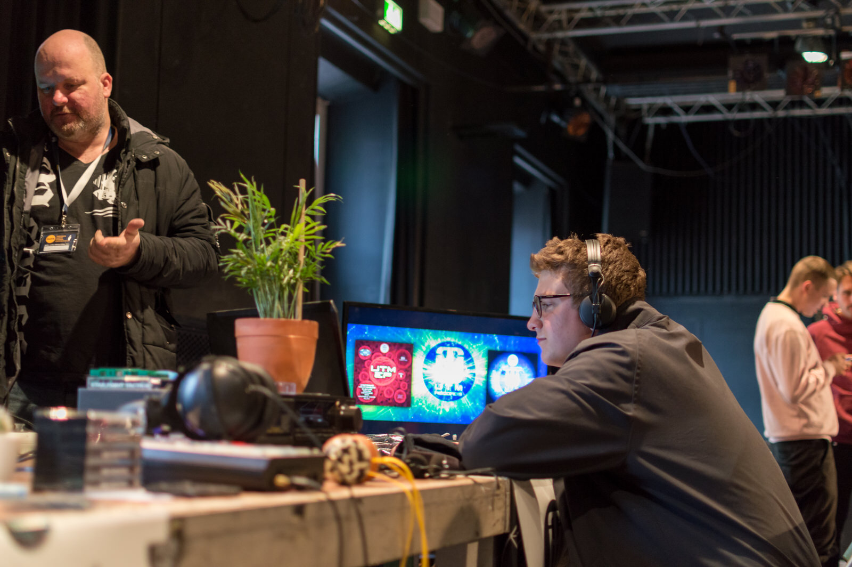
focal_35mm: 52
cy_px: 284
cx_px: 426
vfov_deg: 25.7
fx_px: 1241
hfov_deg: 37.9
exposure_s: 1/50
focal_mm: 35
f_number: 2
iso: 800
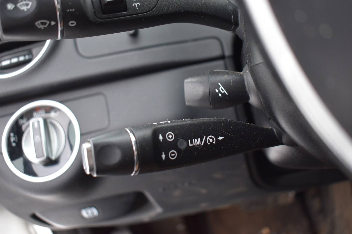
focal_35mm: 39
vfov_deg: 34.2
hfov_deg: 49.6
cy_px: 117
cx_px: 176
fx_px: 381
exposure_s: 1/60
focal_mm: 26
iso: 720
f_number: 4
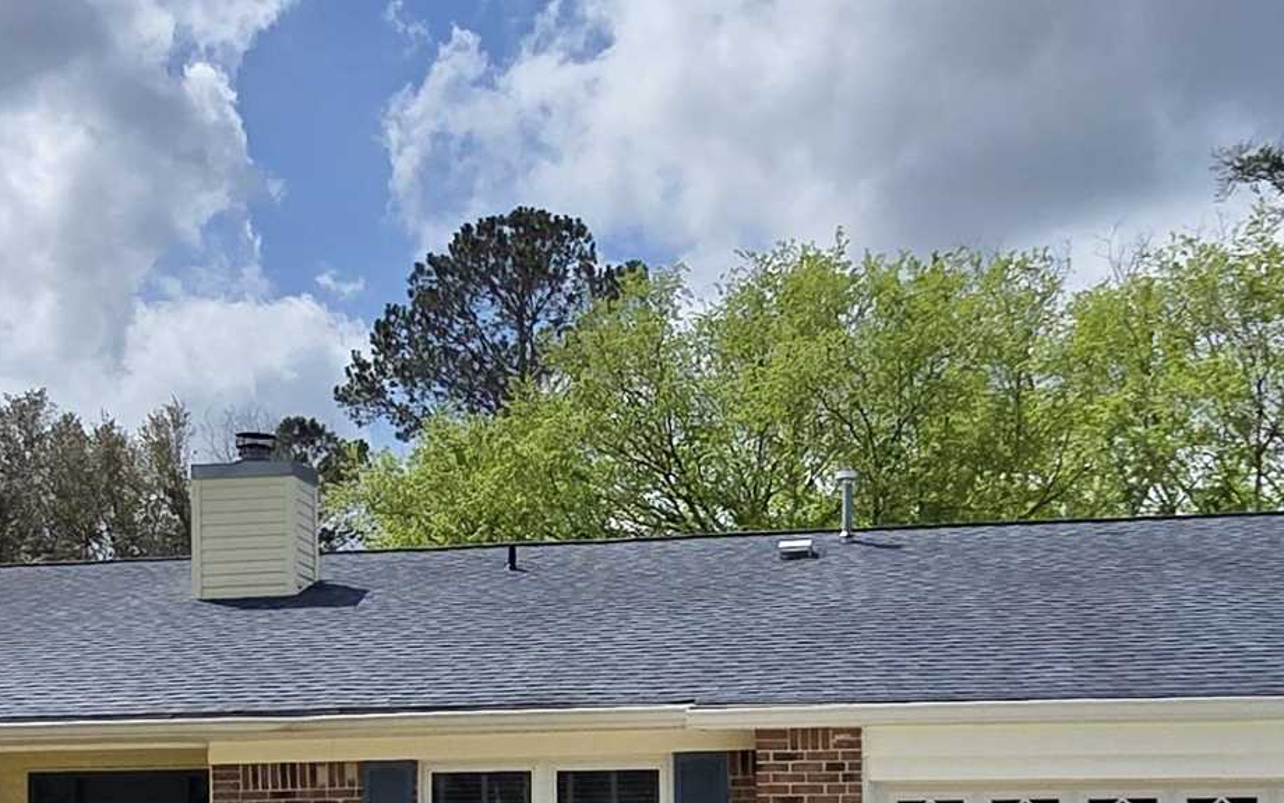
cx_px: 526
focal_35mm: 46
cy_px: 692
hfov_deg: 43.3
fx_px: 1610
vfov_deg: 27.2
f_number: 2.2
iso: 50
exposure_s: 1/7122
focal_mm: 2.2
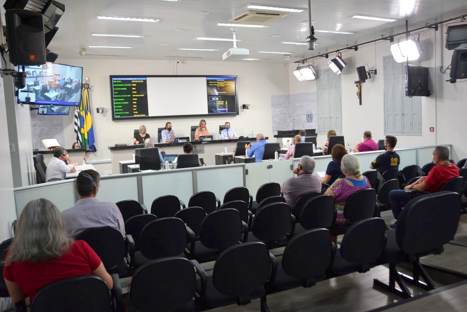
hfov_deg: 61.9
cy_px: 156
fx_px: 389
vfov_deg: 43.7
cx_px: 234
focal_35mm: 30
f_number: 4.5
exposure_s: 1/80
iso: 400
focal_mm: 20
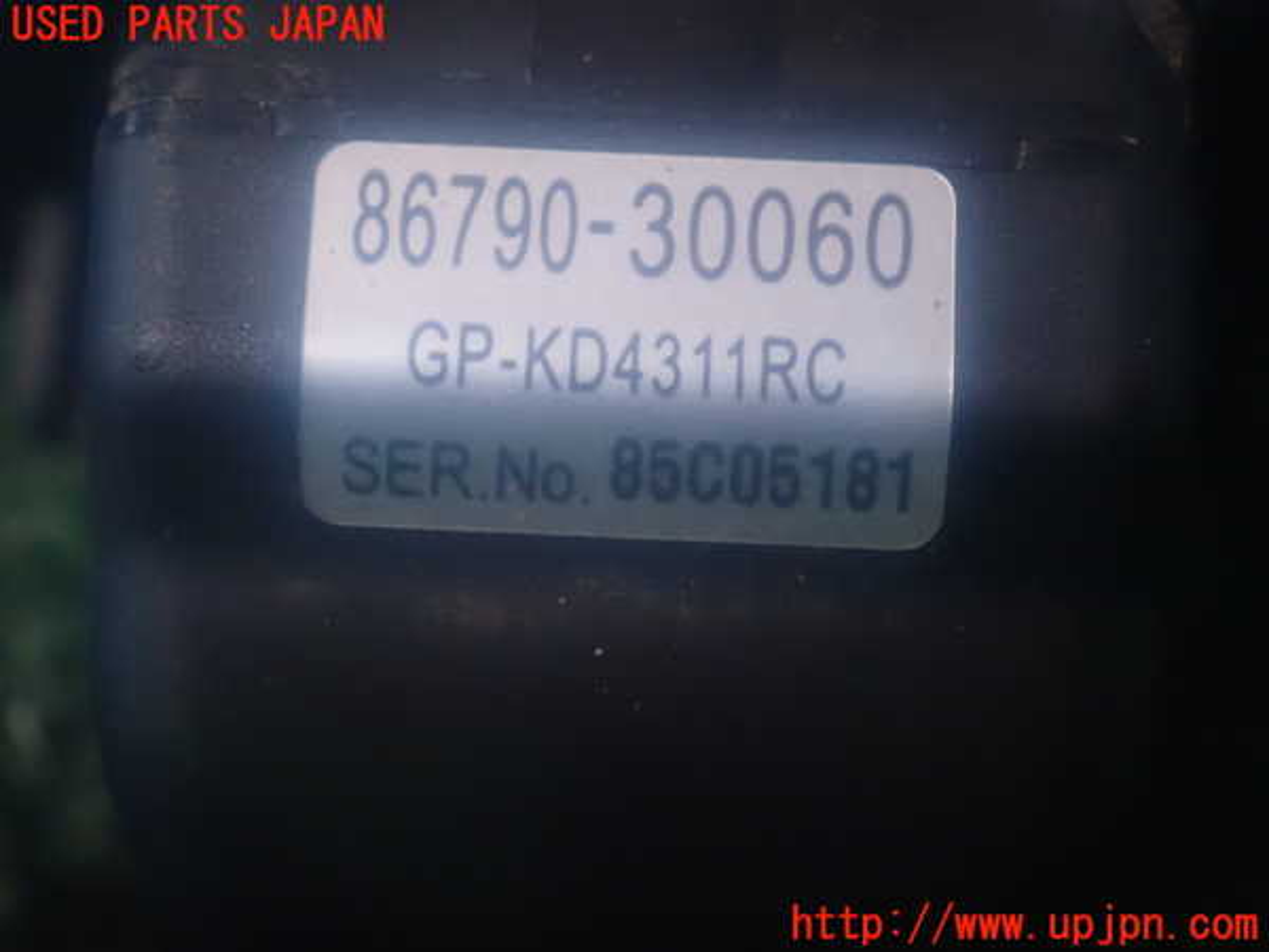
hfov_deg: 23.0
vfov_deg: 17.4
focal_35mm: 85
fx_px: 3116
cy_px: 476
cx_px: 634
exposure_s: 1/15
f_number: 4.5
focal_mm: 15.41
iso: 1600
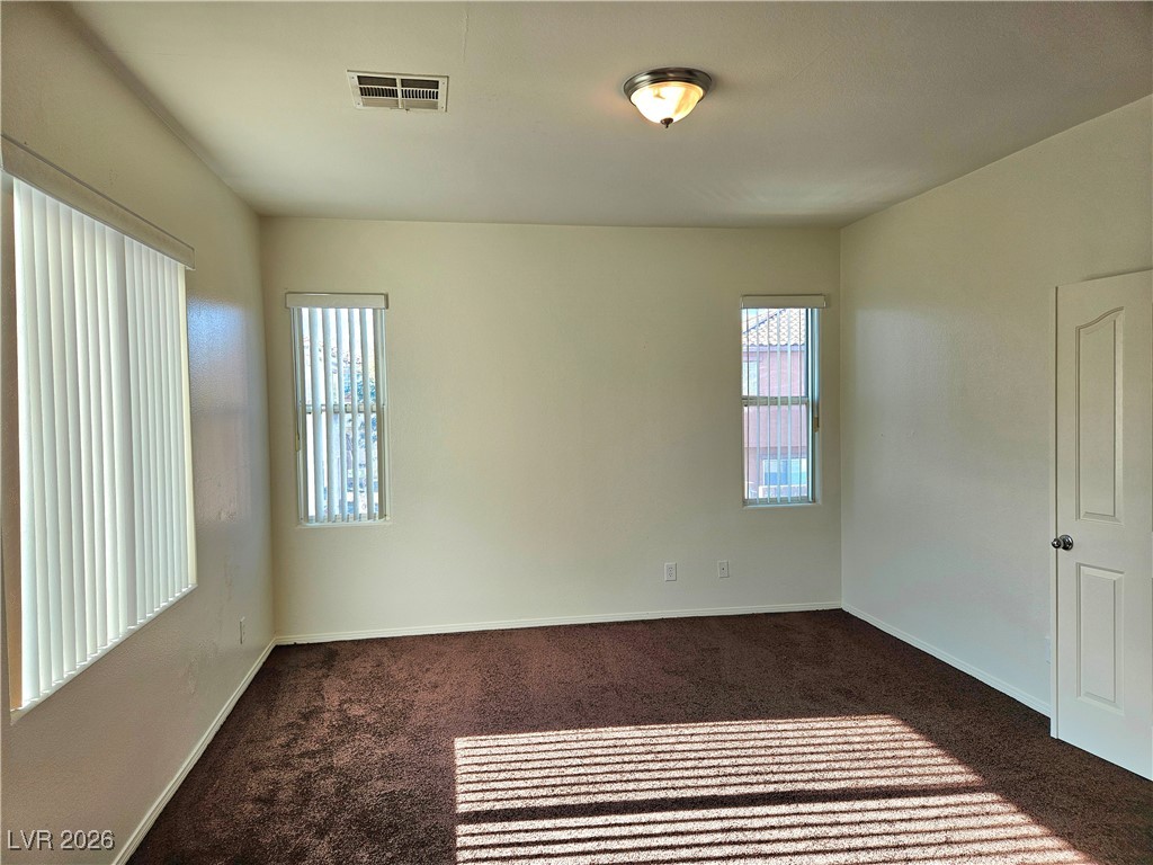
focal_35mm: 23
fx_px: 766
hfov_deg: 73.9
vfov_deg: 58.9
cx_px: 576
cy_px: 432
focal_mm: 5.4
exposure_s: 1/172
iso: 25
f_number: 1.8
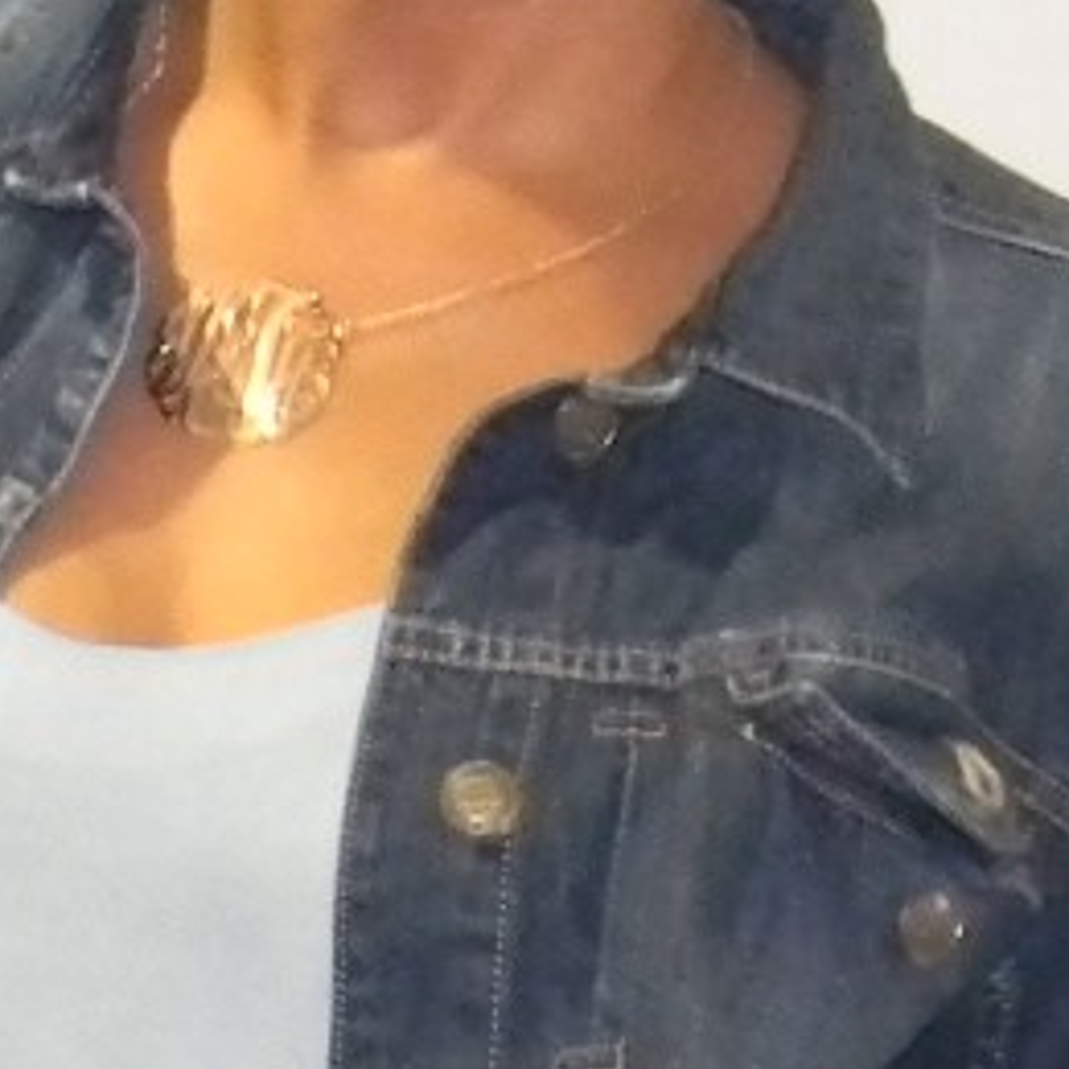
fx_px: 9958
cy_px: 1398
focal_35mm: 285
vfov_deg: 6.1
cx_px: -497
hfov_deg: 6.1
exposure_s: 1/10.2
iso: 400
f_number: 3.8
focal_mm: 7.3
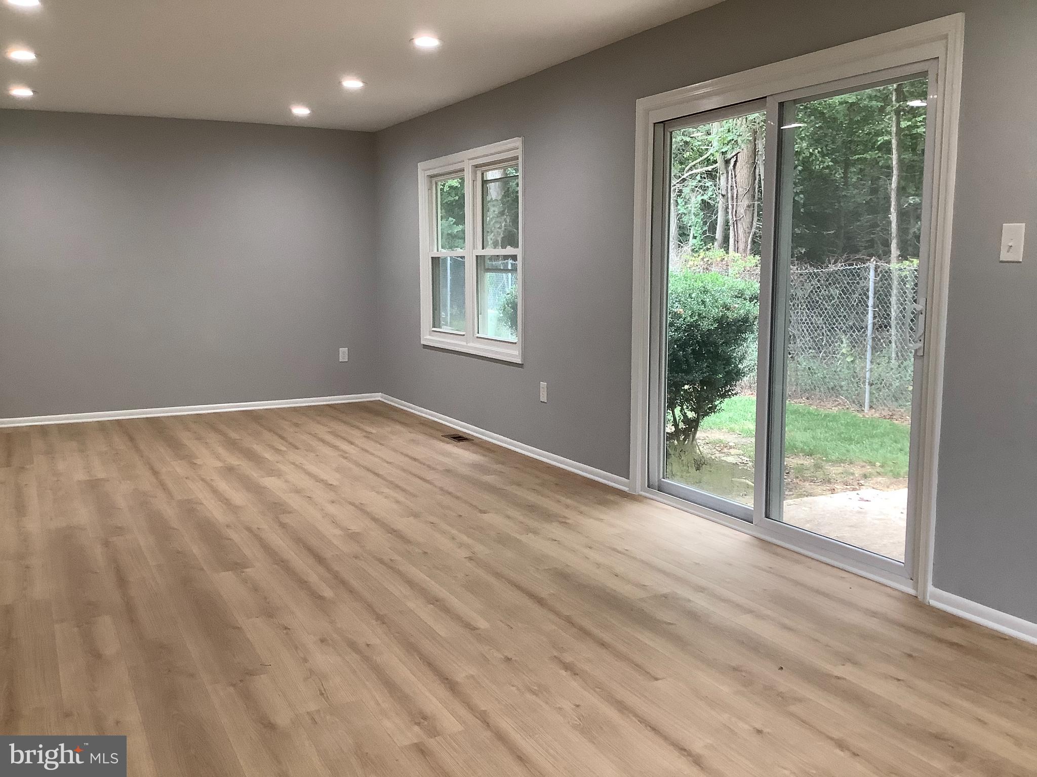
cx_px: 518
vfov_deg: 45.4
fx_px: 929
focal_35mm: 31
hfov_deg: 58.4
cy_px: 388
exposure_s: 1/60
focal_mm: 3.3
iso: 100
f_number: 2.4
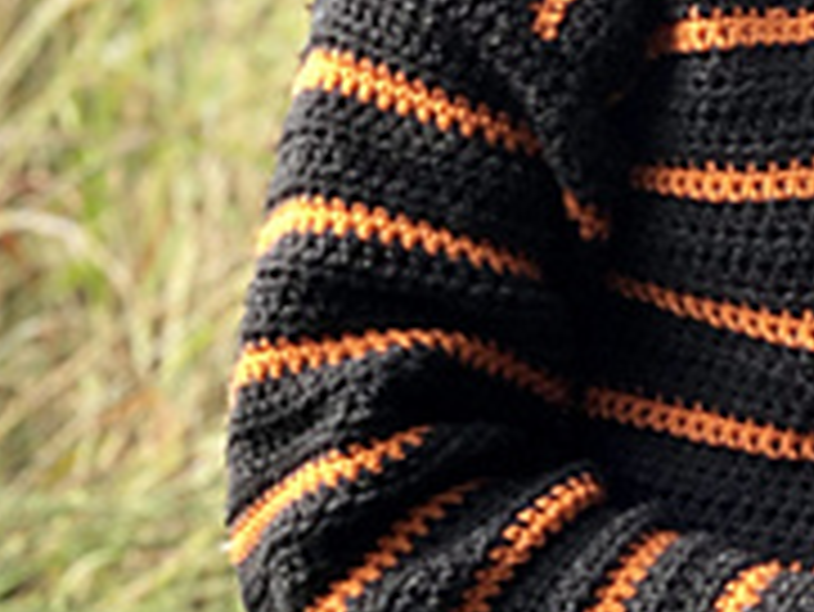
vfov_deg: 8.1
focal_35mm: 184
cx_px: 904
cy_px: 63
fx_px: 4330
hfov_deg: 10.6
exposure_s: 1/120
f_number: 2.4
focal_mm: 6
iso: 20
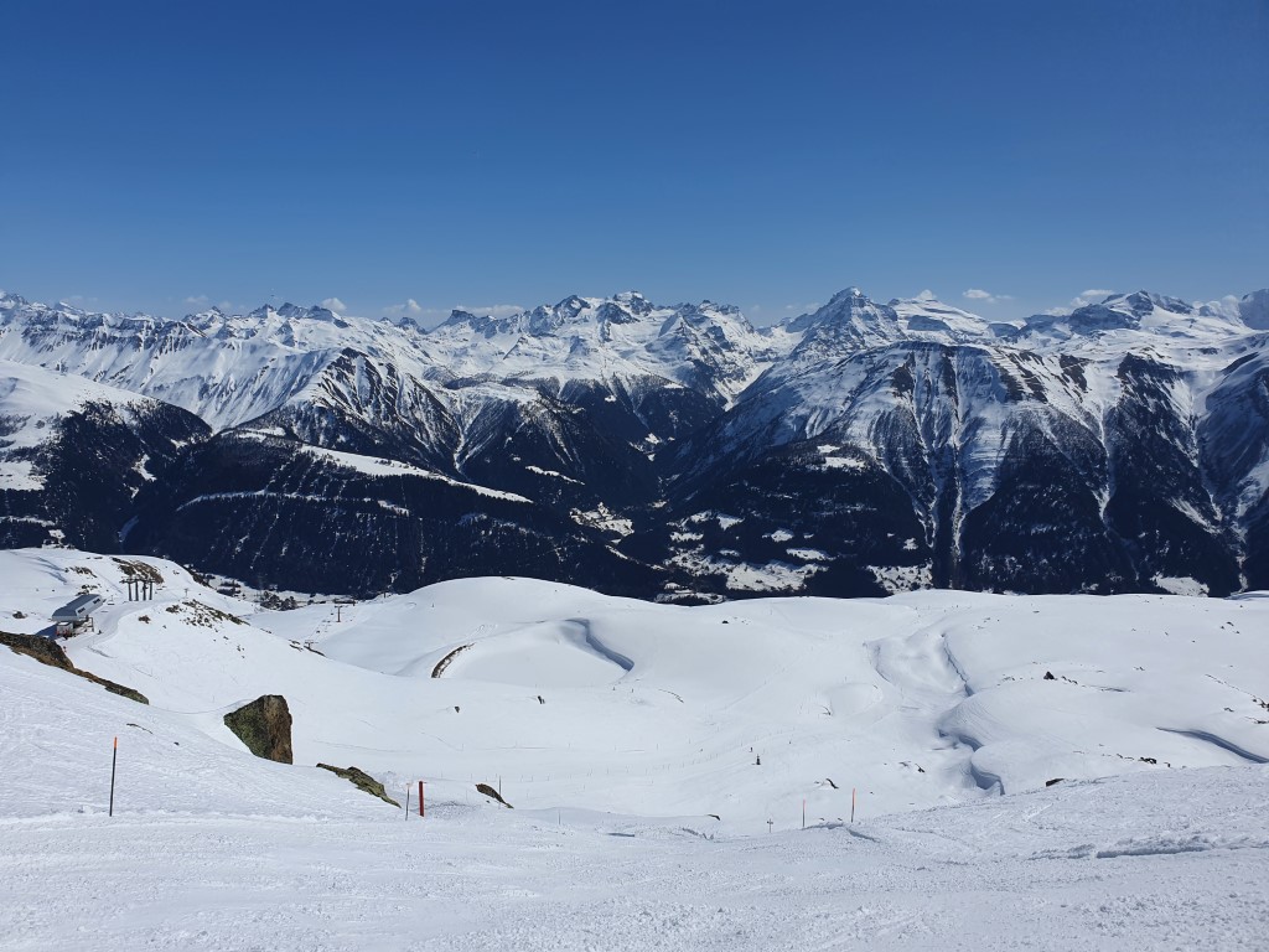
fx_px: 953
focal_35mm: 26
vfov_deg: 53.1
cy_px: 476
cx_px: 634
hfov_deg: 67.3
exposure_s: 1/7328
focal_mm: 4.32
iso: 50
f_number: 2.4
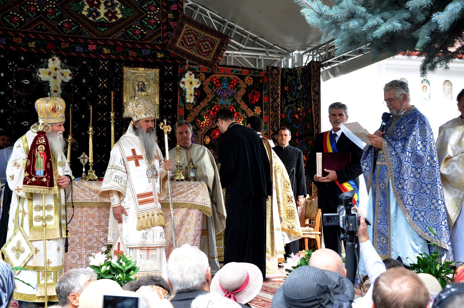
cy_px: 154
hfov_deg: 29.9
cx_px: 232
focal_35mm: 68
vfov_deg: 20.1
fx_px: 869
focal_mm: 45
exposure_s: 1/125
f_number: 5.6
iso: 500
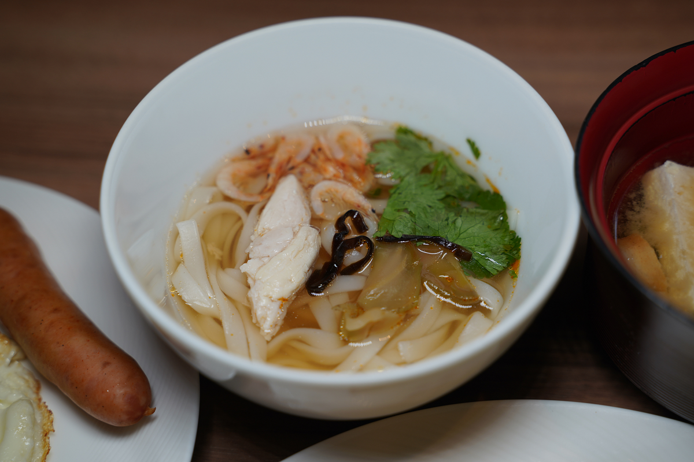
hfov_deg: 34.5
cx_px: 347
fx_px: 1118
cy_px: 231
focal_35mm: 58
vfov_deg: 23.4
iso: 100
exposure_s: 1/80
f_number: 4.5
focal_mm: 58
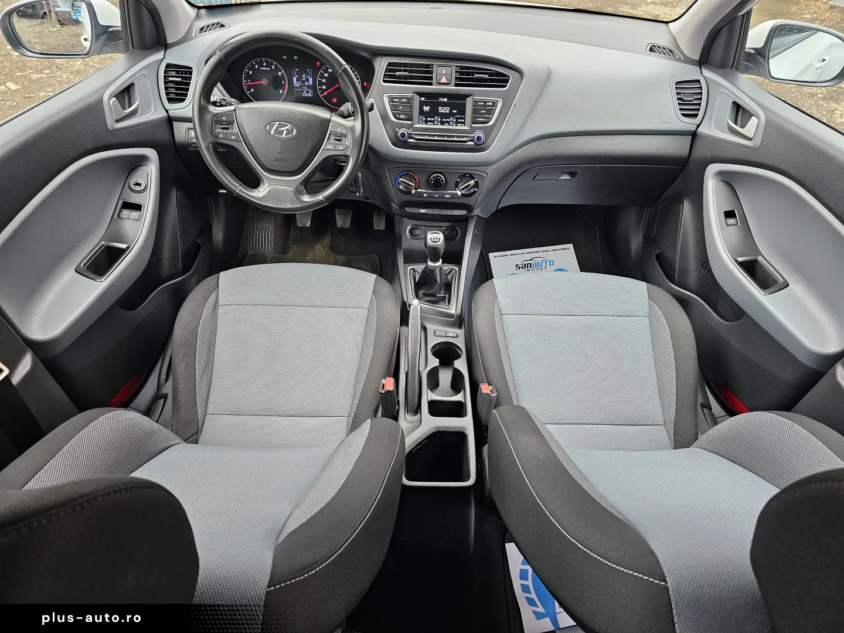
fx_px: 561
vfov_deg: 58.9
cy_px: 316
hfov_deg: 73.9
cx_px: 422
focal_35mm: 23
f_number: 1.7
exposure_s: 1/100
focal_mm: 6.3
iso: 200
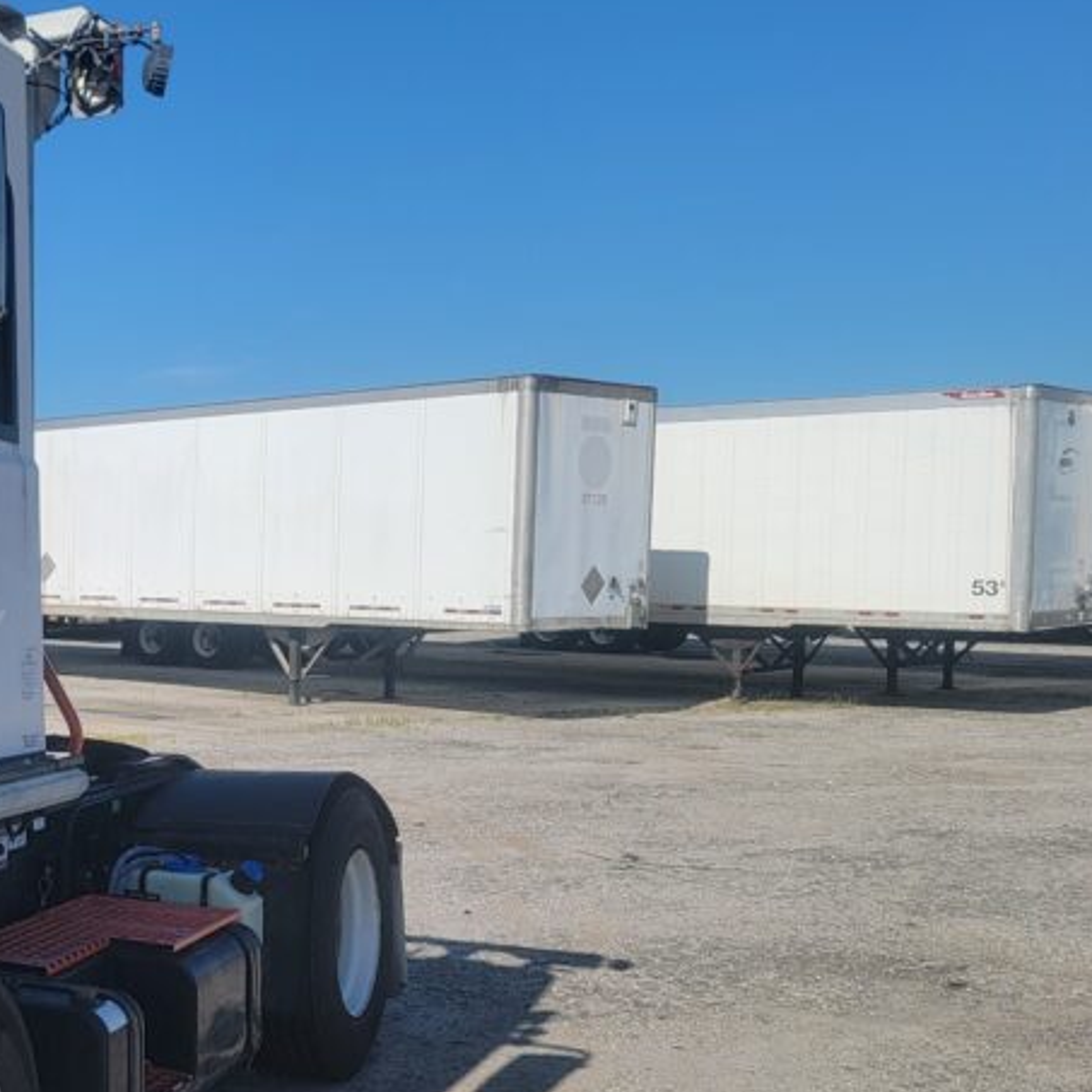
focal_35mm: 48
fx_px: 1713
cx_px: -133
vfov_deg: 35.3
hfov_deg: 31.1
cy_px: 629
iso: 16
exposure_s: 1/1667
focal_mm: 6.7
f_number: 1.8
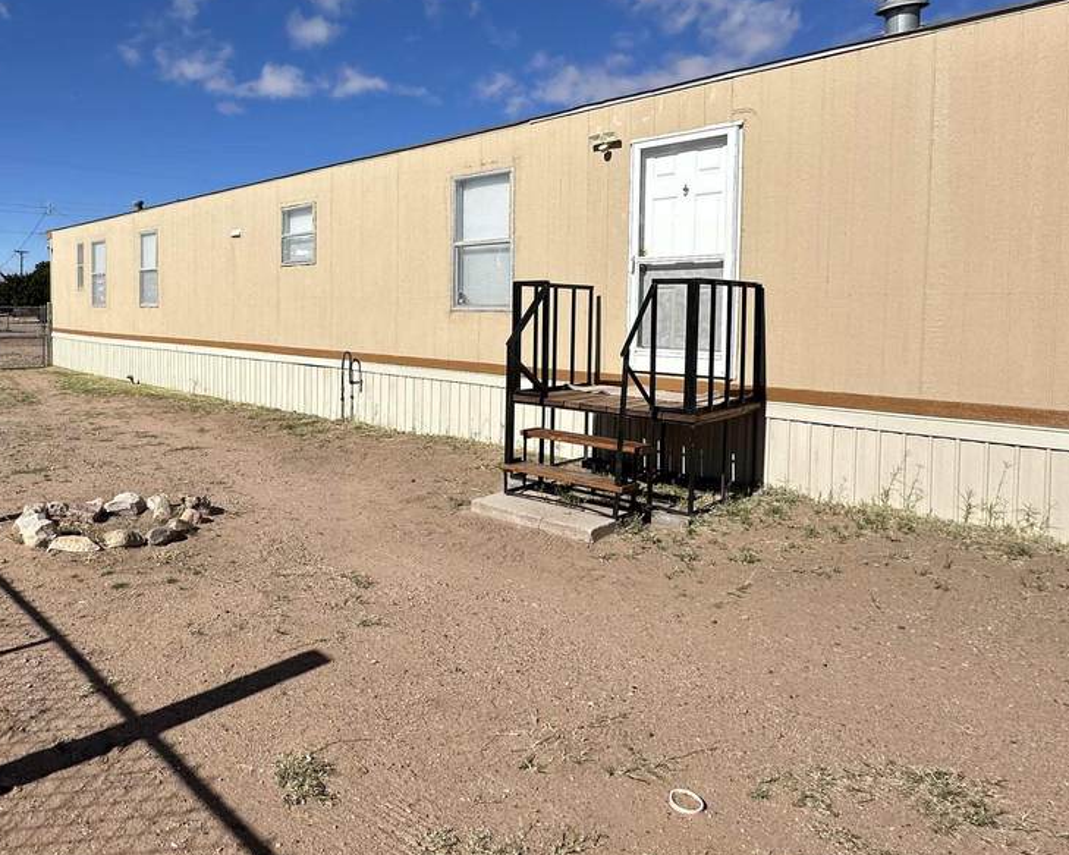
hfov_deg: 67.7
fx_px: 759
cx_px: 328
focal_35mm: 24
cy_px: 331
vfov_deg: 58.2
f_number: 2.2
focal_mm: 2.22
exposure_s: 1/5556
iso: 50
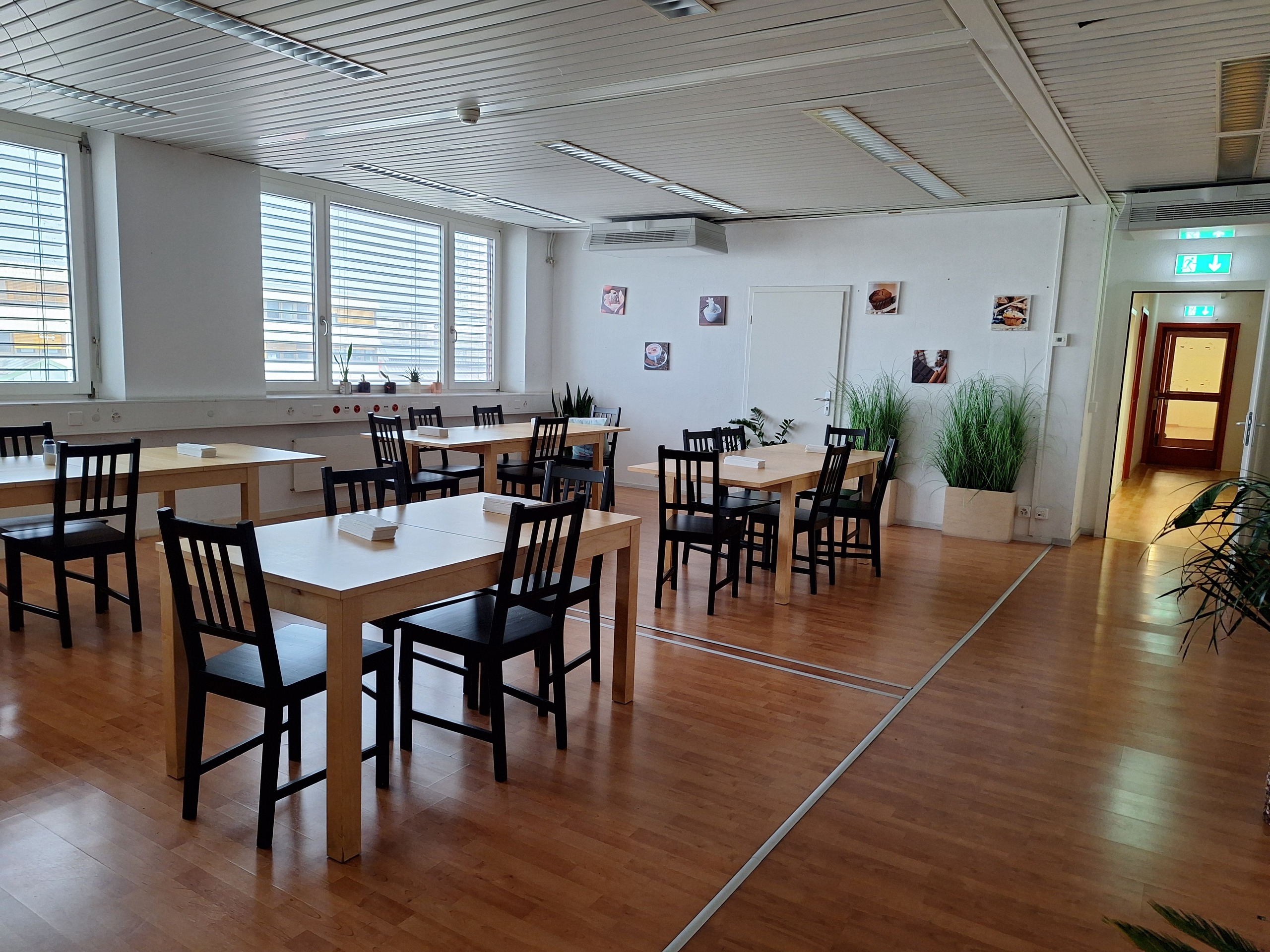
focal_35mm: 23
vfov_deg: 58.9
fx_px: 844
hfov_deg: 73.9
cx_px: 635
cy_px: 476
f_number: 1.8
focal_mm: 5.54
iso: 160
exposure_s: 1/50
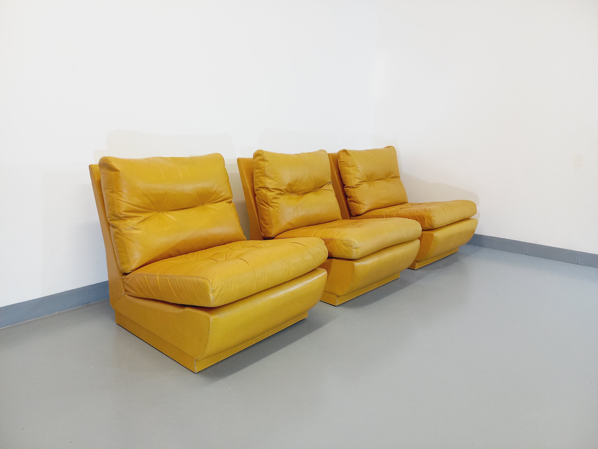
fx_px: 432
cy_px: 224
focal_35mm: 25
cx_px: 299
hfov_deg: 69.4
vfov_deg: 54.9
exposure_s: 1/49
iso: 160
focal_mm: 4.65
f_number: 1.8
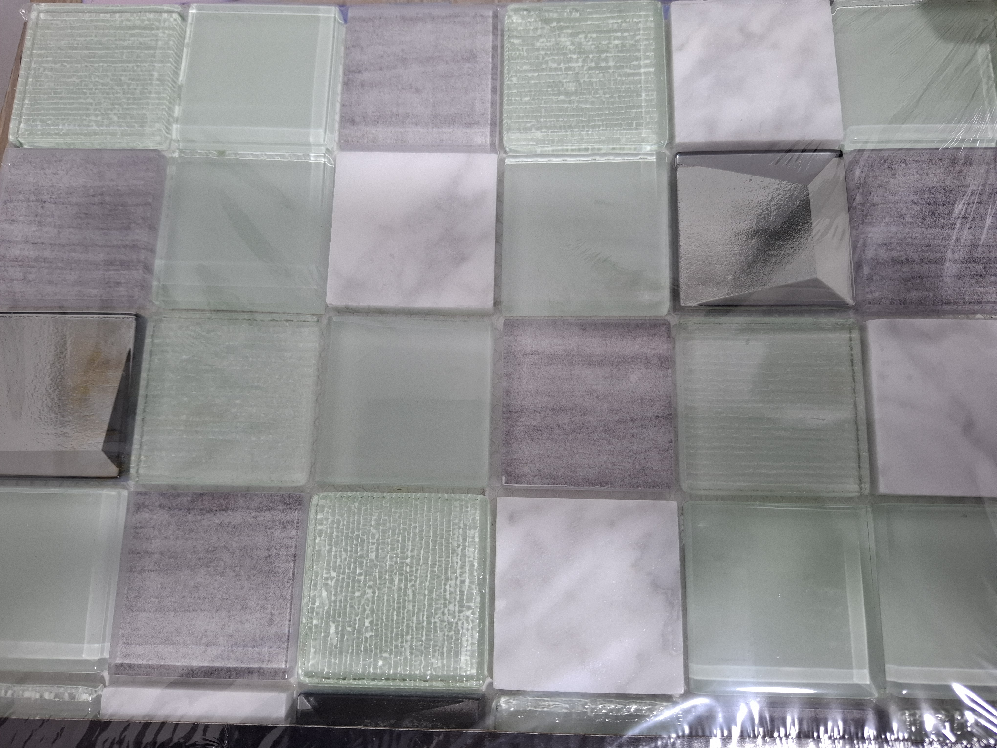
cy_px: 374
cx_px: 498
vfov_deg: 58.9
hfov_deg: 73.9
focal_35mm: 23
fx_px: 662
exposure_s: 1/60
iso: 250
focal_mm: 5.54
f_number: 1.8
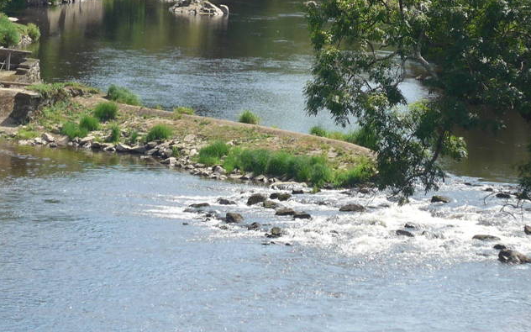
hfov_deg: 8.9
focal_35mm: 236
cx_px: 213
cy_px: 16
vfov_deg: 5.6
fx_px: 3415
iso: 80
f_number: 4.9
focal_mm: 21.6
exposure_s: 1/320
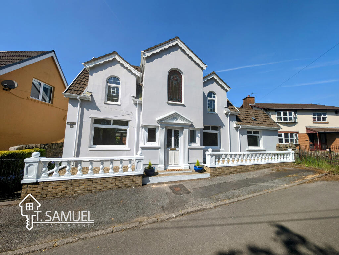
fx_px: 118
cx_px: 170
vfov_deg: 94.6
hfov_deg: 110.5
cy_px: 128
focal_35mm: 12
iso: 37
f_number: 1.95
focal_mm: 2.23
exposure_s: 1/2203
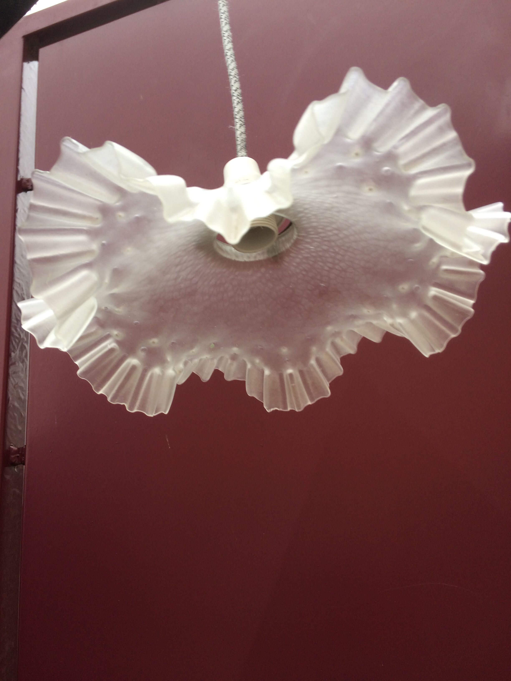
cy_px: 340
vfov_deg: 61.7
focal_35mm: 29
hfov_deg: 48.2
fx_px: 571
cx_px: 256
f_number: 2.2
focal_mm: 4.15
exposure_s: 1/50
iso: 40
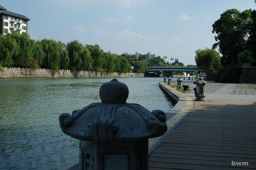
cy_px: 85
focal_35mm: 42
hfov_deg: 46.5
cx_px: 128
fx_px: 298
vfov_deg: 31.8
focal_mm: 28
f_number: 10
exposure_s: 1/320
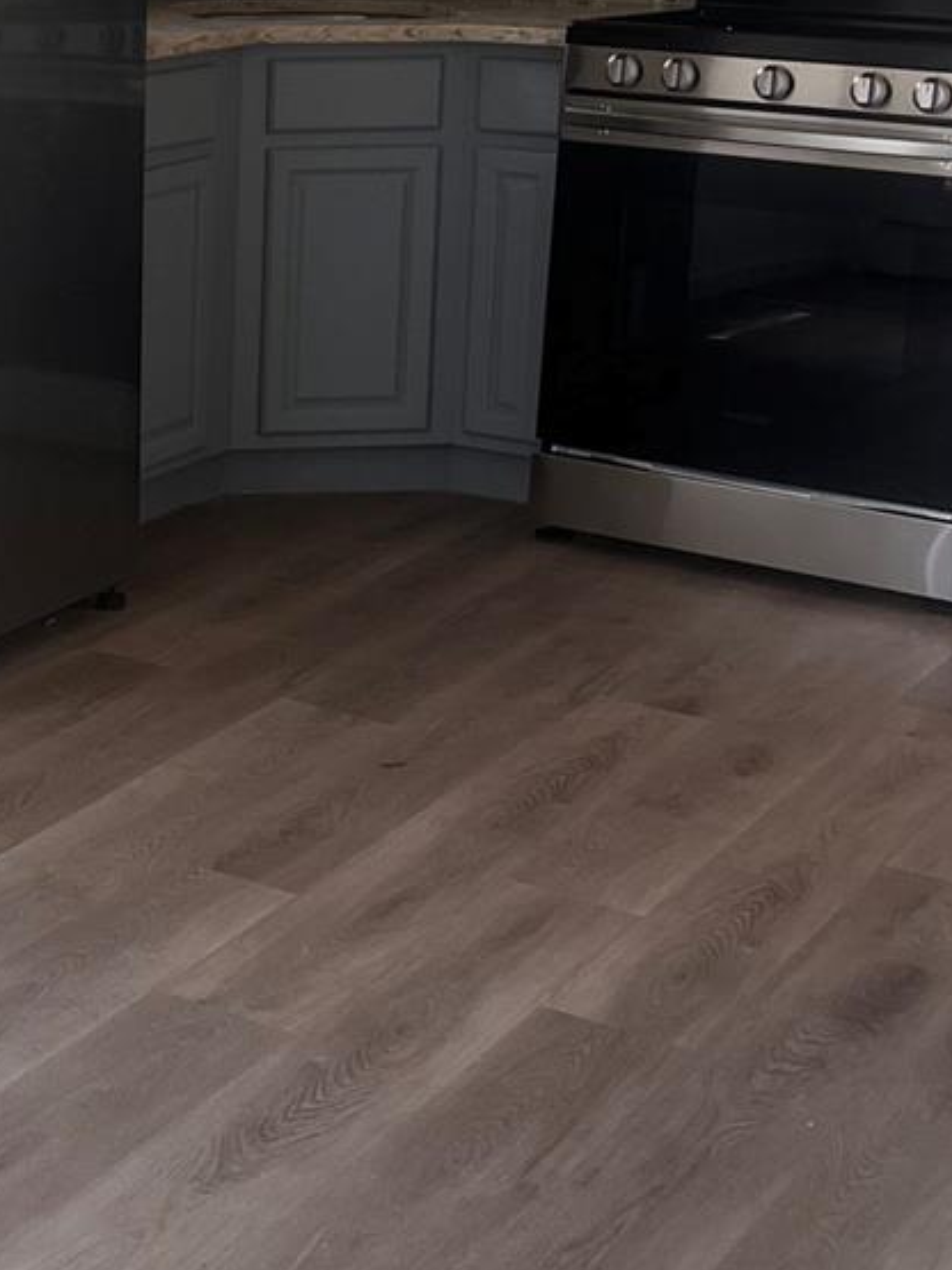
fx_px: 2641
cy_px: 355
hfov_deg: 19.7
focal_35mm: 72
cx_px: -50
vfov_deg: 26.8
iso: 80
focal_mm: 5.1
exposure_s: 1/121
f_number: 1.6
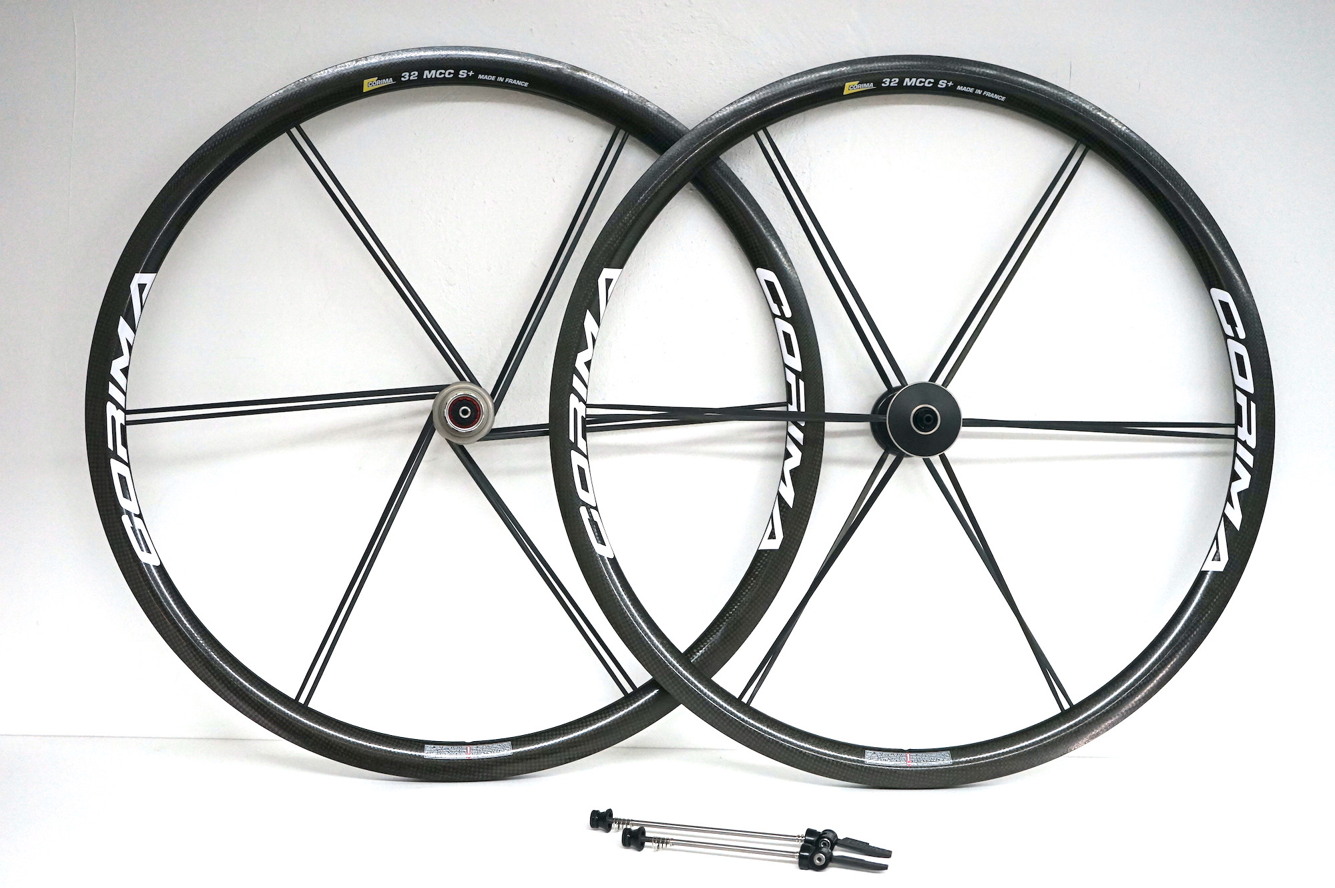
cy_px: 444
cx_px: 668
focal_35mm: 48
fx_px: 1778
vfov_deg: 28.0
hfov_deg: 41.1
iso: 2000
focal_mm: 48
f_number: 4.5
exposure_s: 1/160
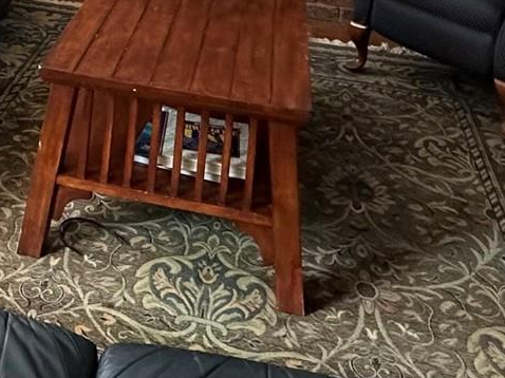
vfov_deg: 20.4
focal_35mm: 60
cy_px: -208
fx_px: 875
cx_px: 54
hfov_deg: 30.8
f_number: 2.2
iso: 320
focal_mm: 2.22
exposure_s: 1/60
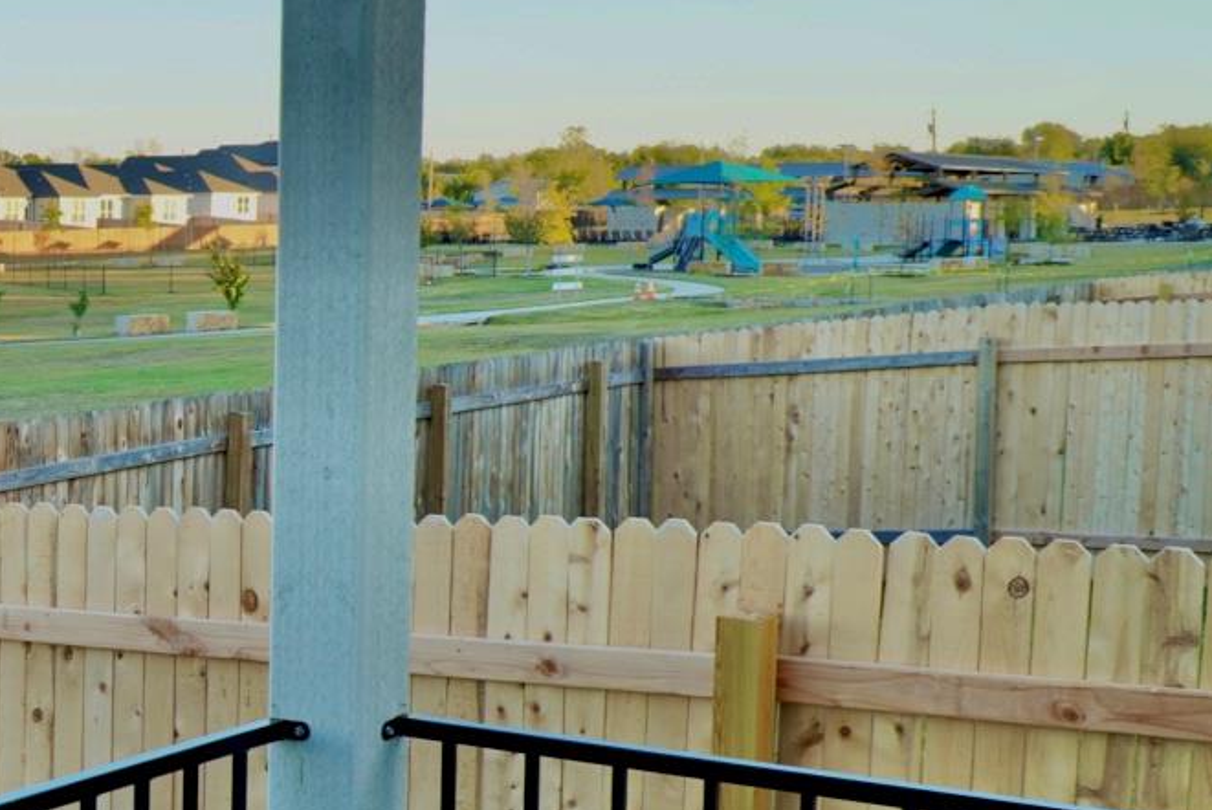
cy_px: 520
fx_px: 2224
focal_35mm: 66
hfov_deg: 27.3
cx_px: -200
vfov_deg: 20.6
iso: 100
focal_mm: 18
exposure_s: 1/100
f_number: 5
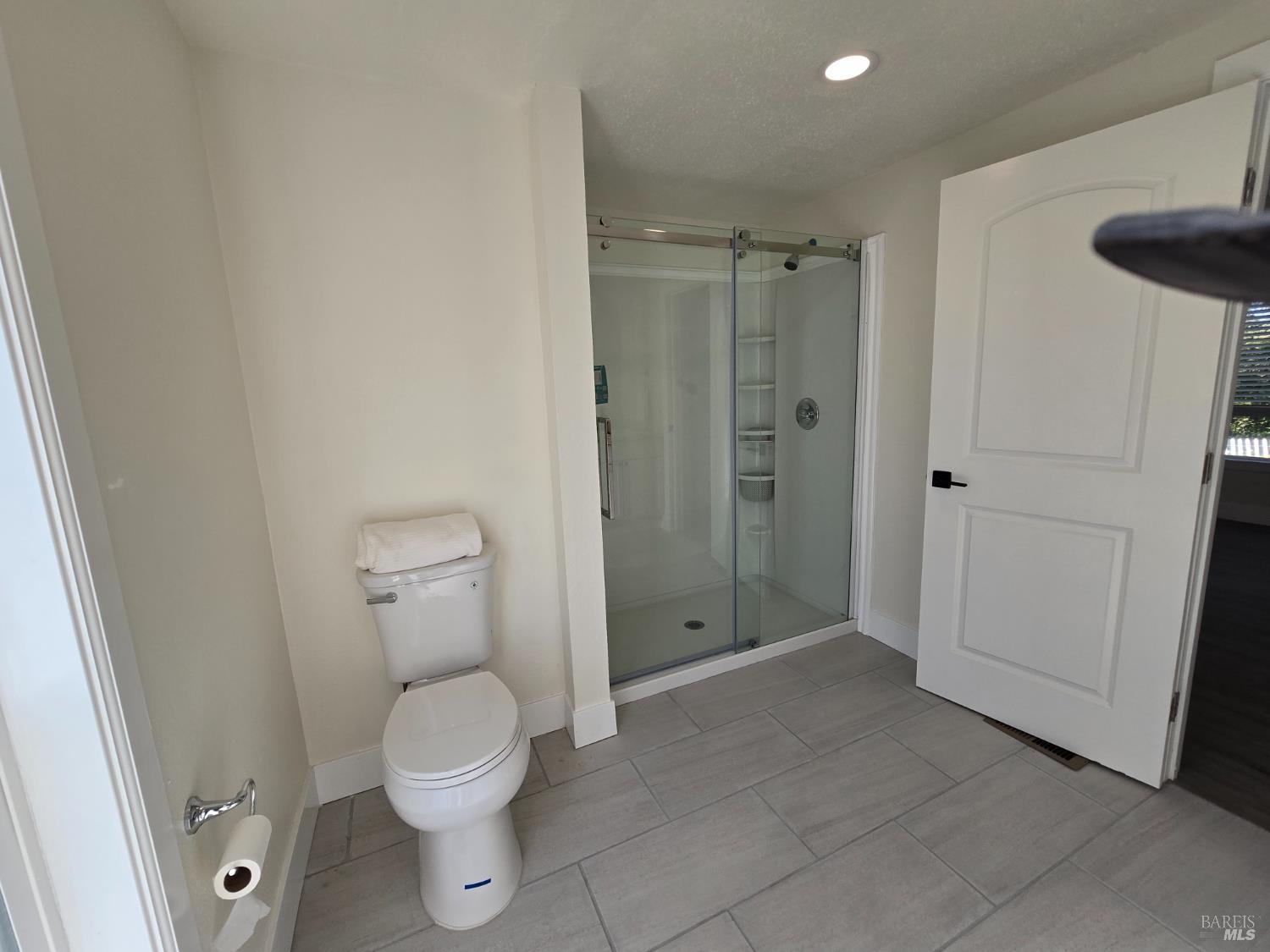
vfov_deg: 89.9
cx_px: 635
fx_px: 477
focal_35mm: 13
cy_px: 476
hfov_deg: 106.2
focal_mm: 2.2
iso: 50
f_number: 2.2
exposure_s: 1/390
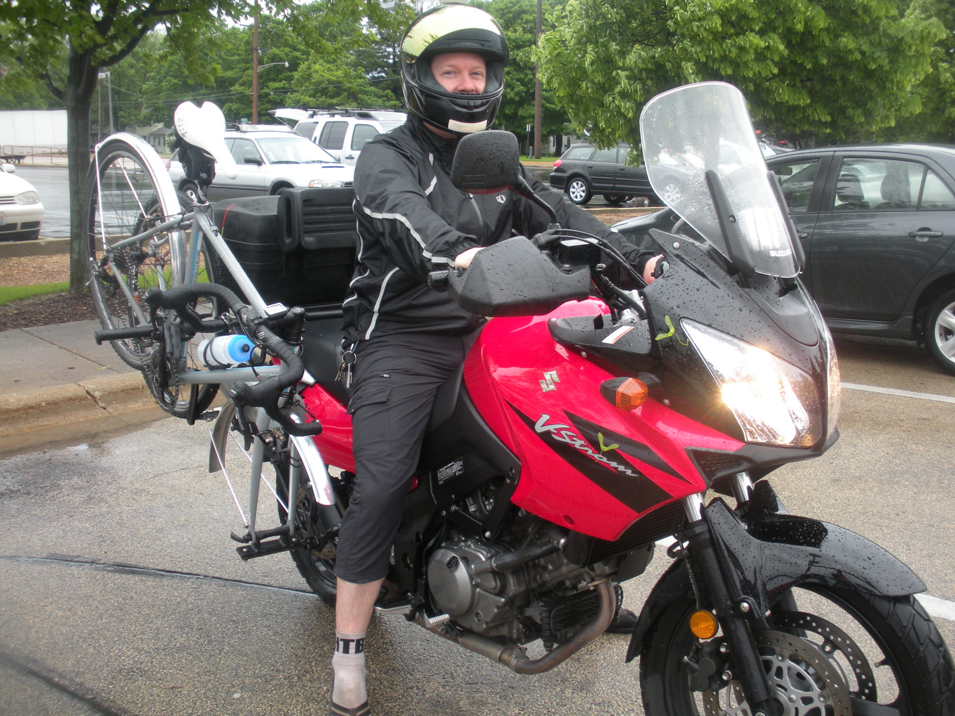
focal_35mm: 35
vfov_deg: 40.7
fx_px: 966
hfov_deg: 52.6
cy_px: 358
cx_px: 478
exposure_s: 1/60.3
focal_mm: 6.3
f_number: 3.5
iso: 101
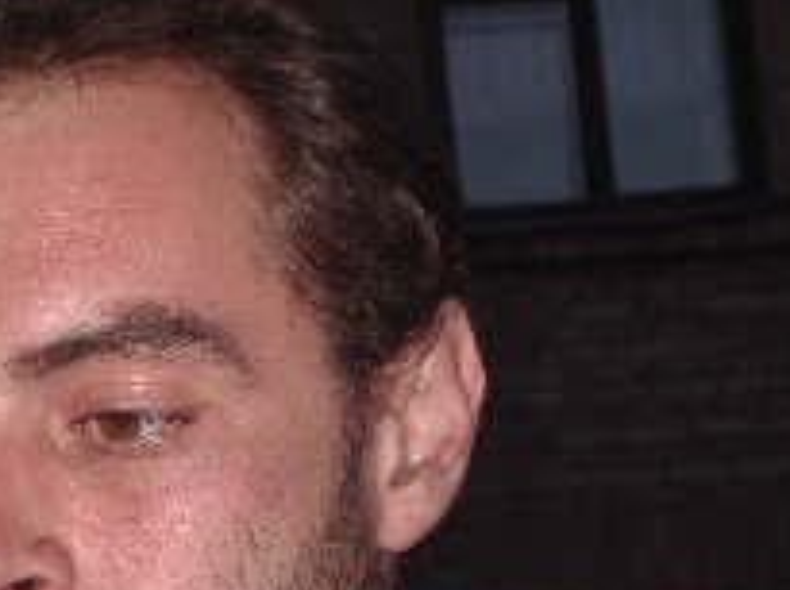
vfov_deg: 6.9
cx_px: 162
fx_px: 4875
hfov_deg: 9.2
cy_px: 486
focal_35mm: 214
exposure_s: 1/125
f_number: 5
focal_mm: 17.4
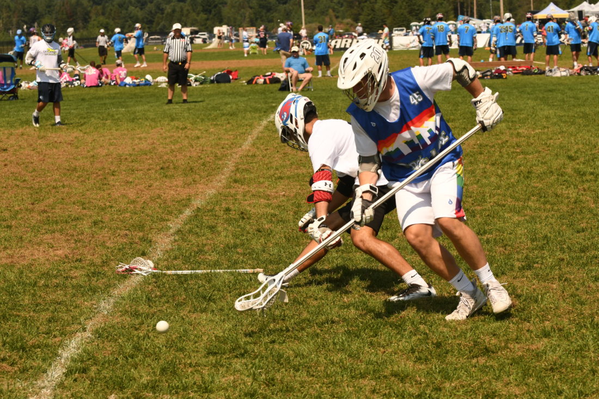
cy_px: 200
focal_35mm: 123
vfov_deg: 11.1
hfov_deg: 16.7
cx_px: 300
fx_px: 2046
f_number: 10
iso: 400
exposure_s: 1/1600
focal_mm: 82
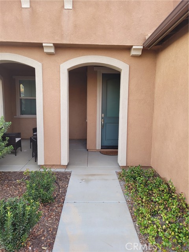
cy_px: 126
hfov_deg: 53.1
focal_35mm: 26
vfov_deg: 67.3
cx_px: 94
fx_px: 189
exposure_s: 1/120
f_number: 1.8
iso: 80
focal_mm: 5.4
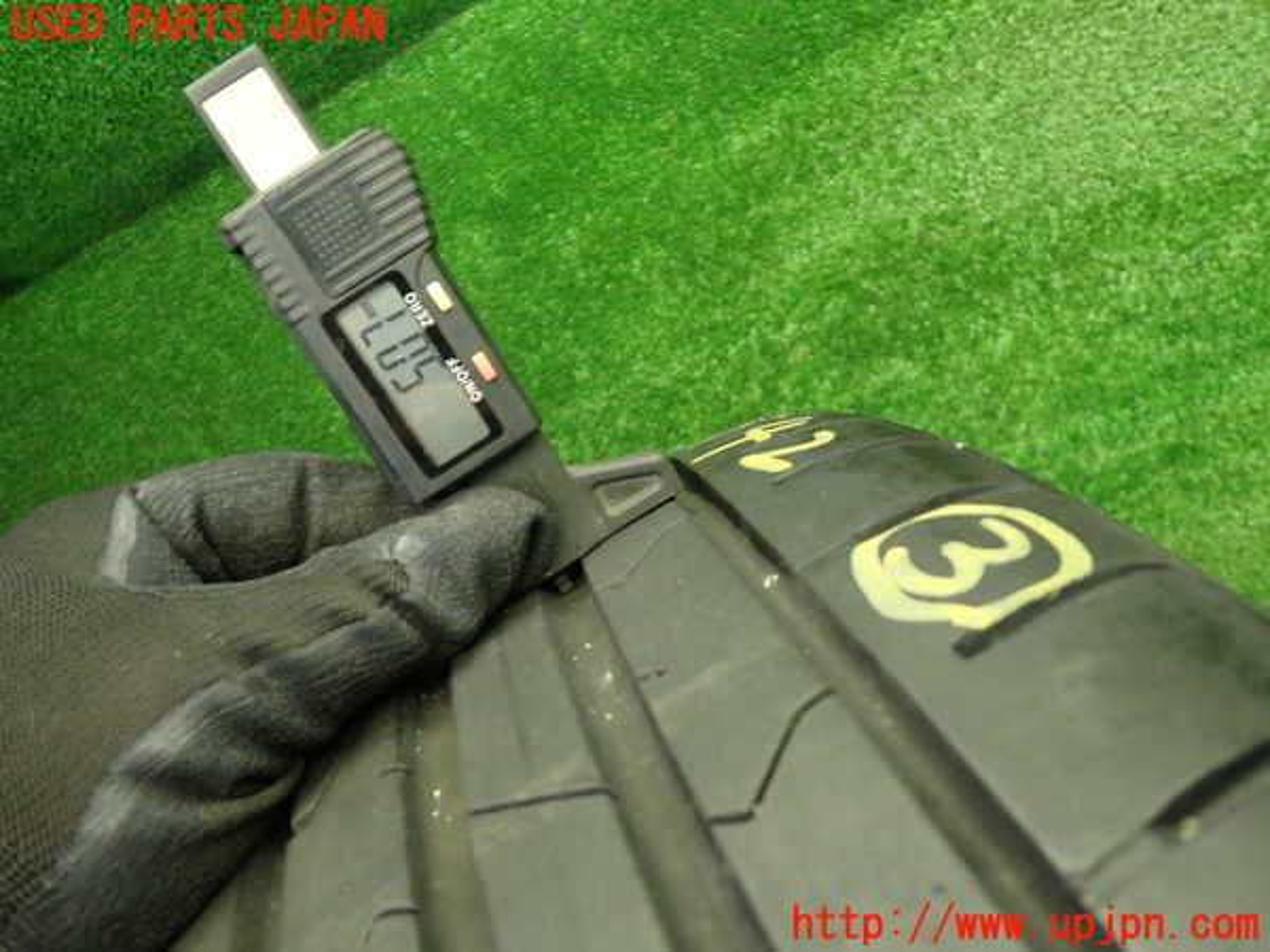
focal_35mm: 30
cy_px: 476
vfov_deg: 46.8
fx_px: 1101
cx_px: 635
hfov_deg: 60.0
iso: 200
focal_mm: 5.4
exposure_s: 1/40
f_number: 2.3
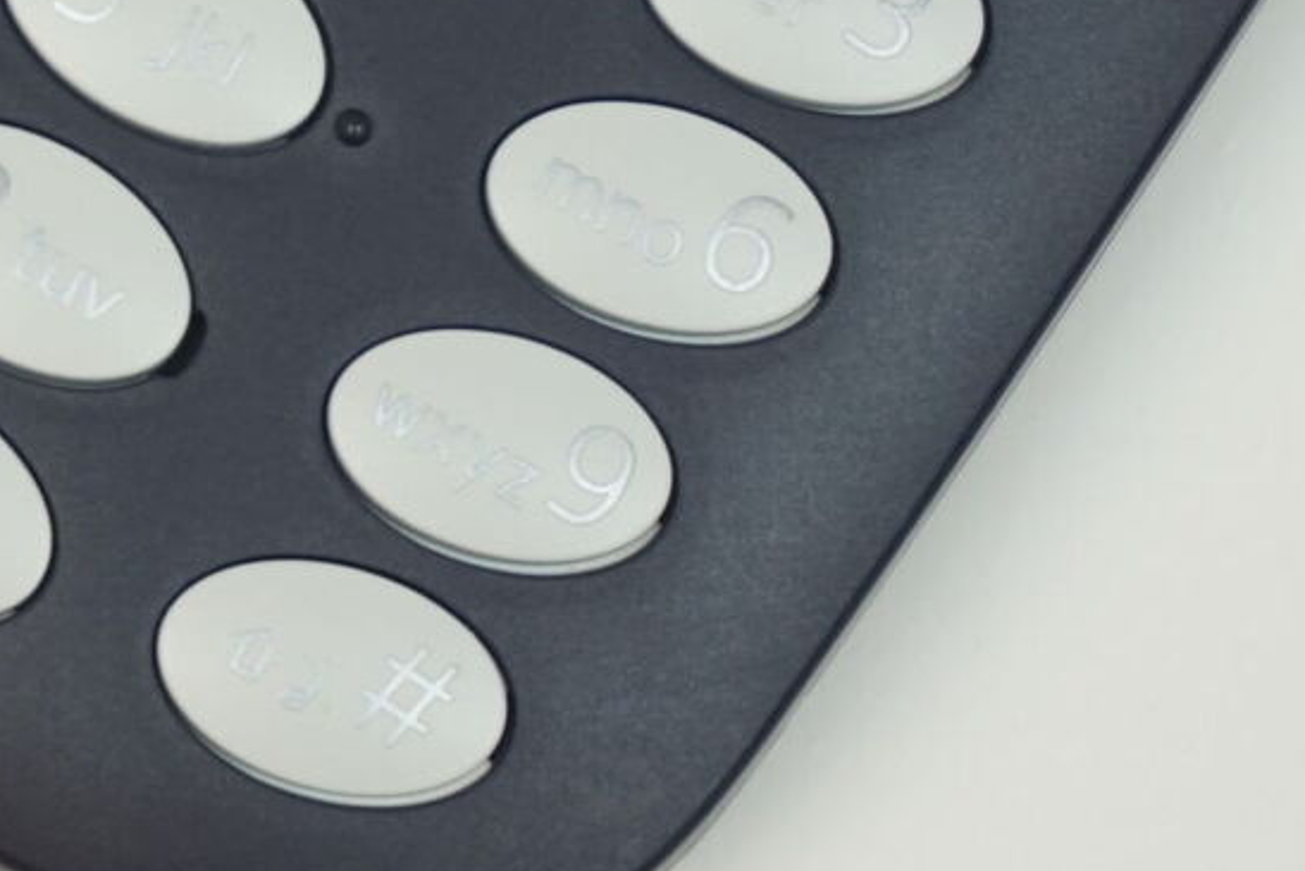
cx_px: -518
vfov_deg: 5.8
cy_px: -224
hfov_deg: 8.5
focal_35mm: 237
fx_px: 8584
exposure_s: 1/80
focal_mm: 45
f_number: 5.6
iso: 640
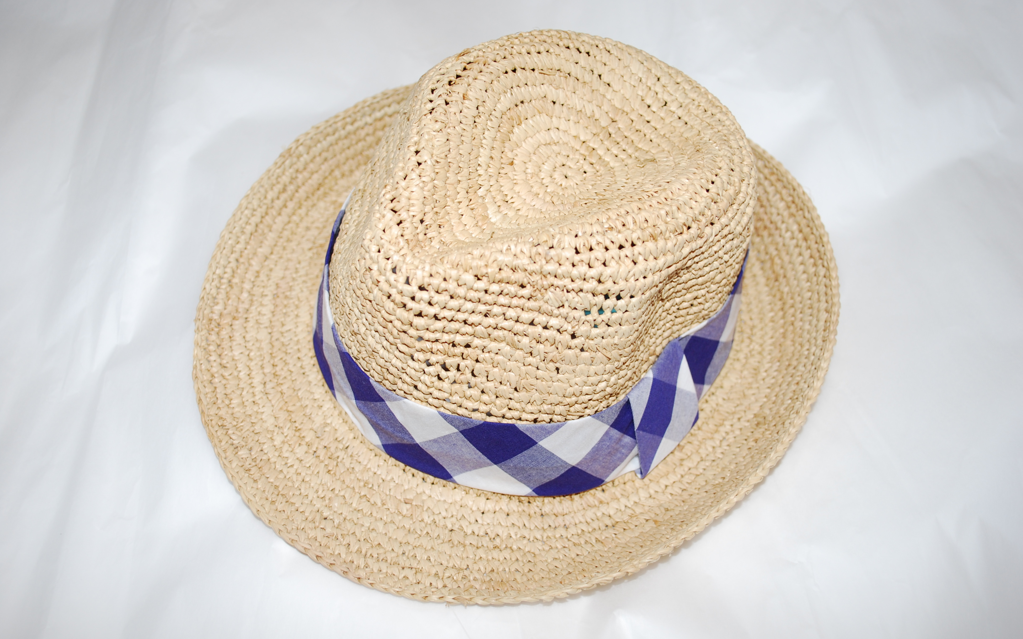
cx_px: 511
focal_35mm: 37
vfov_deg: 34.4
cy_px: 323
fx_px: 1032
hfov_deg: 52.7
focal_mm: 24
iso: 200
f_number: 4.2
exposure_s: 1/60
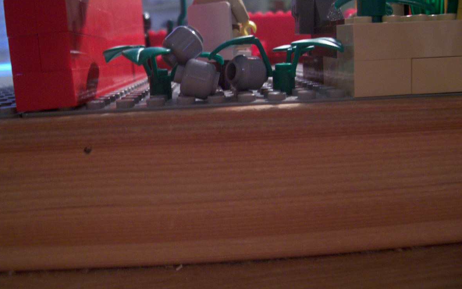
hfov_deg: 52.7
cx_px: 226
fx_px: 466
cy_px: 111
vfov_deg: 34.3
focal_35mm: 37
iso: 160
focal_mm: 5.6
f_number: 2.7
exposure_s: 1/8
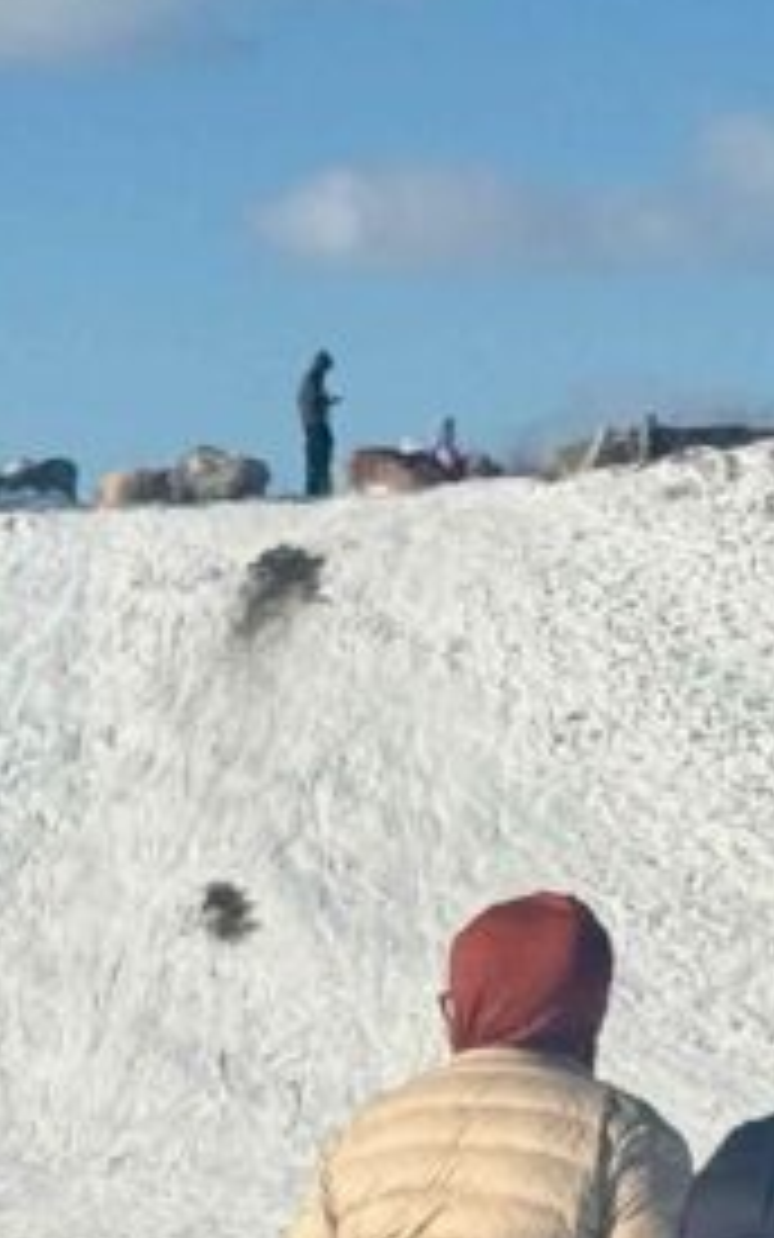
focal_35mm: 222
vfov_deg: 9.4
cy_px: 1346
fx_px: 7489
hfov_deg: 5.9
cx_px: 27
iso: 80
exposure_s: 1/9901
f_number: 1.78
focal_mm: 6.76
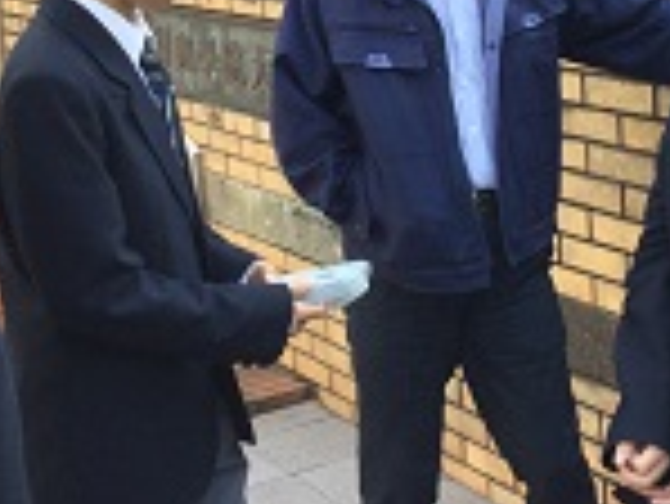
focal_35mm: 83
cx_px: 598
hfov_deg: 23.0
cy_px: 108
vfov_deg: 17.7
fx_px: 1608
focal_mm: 3.3
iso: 32
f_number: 2.4
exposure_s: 1/120
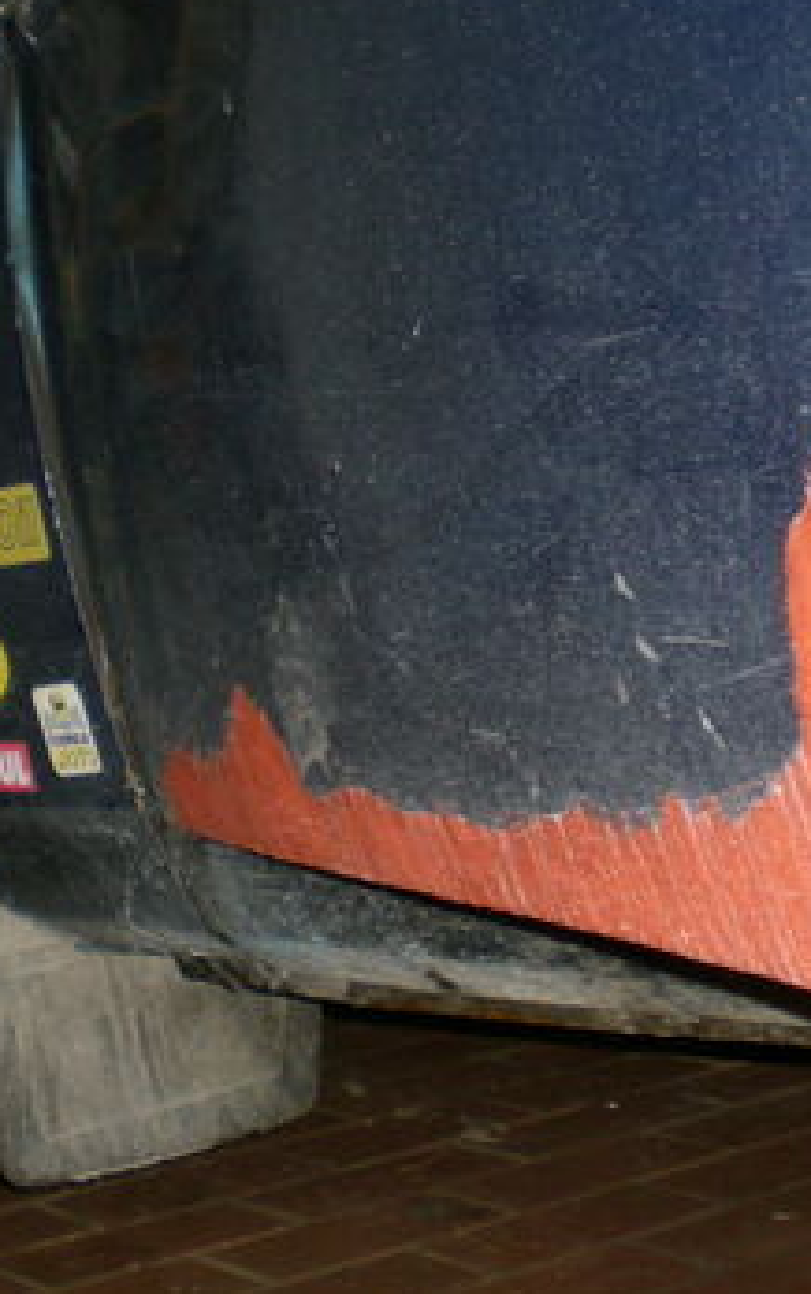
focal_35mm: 74
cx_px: 491
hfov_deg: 17.6
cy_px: 543
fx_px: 2613
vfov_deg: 27.8
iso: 134
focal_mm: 6.3
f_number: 3.1
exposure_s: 1/60
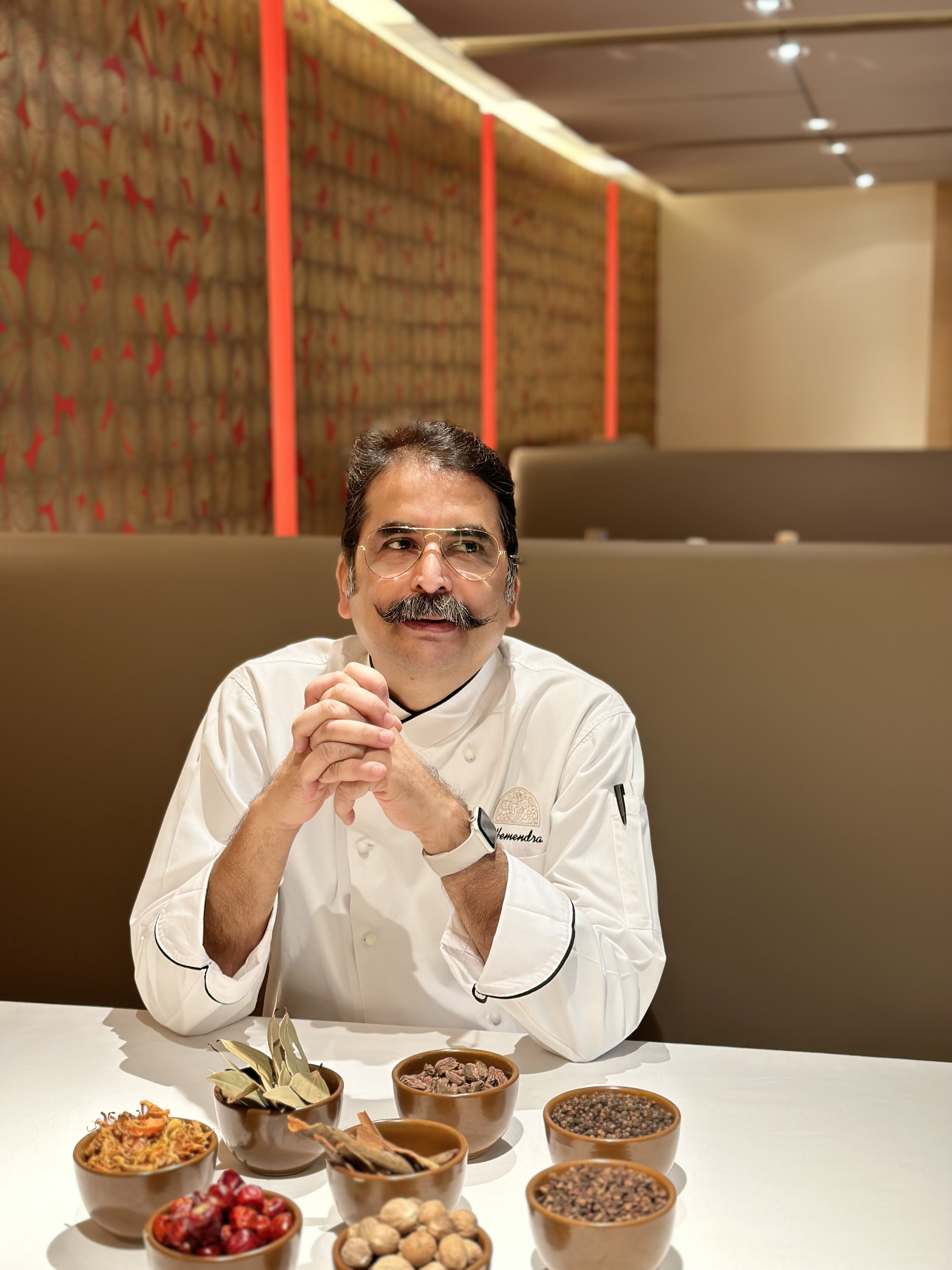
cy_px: 635
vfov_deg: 39.7
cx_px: 476
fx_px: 1760
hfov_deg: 30.3
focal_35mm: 48
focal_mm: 6.86
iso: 125
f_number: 1.78
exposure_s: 1/50
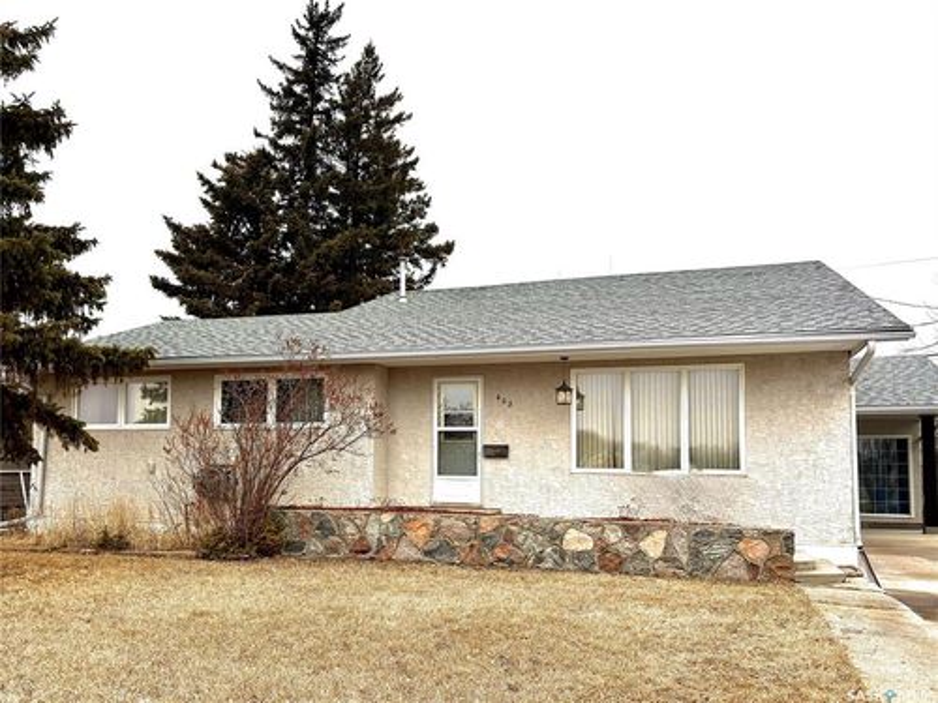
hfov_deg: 67.3
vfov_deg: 53.1
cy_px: 352
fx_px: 705
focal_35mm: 26
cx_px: 469
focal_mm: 5.96
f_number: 1.6
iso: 50
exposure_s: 1/2075
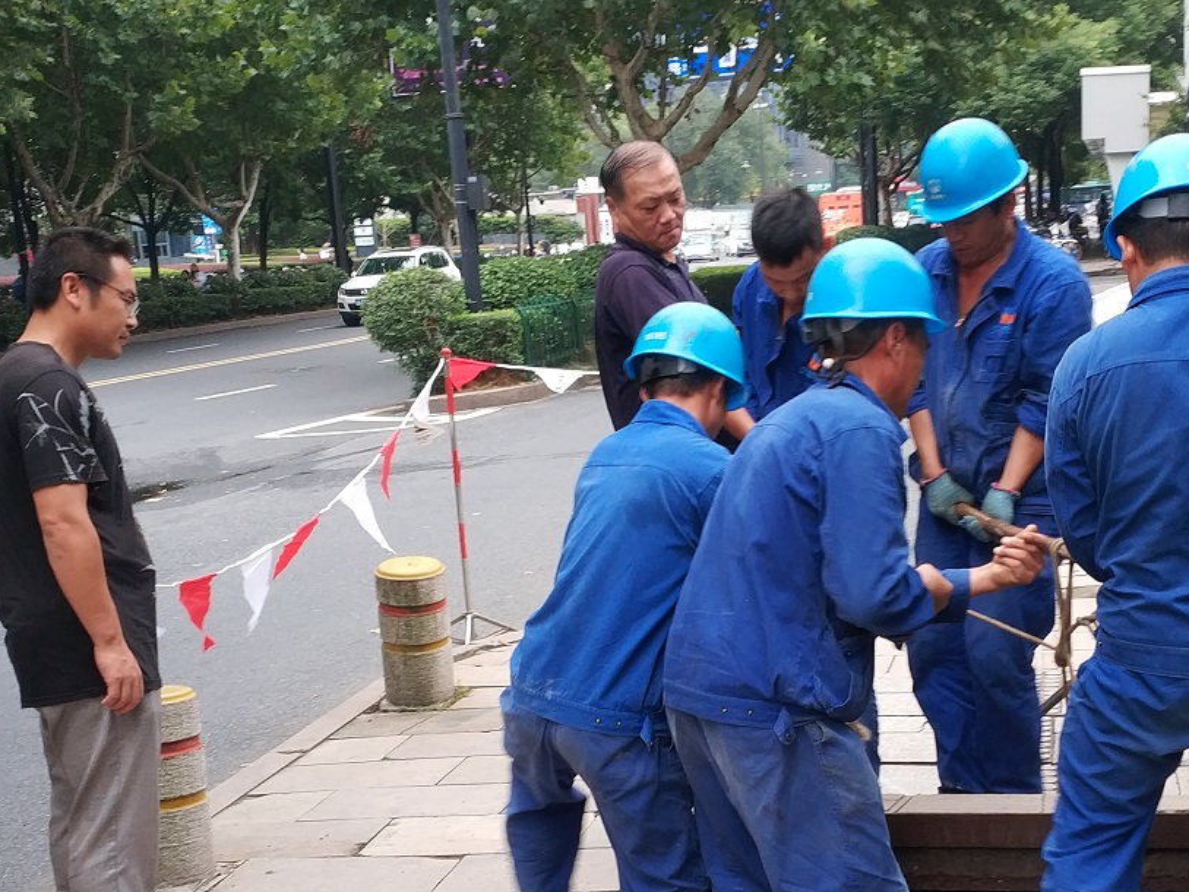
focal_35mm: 63
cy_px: 709
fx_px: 2164
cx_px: 708
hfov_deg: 30.6
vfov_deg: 23.0
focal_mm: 4.5
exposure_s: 1/50
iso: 130
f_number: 2
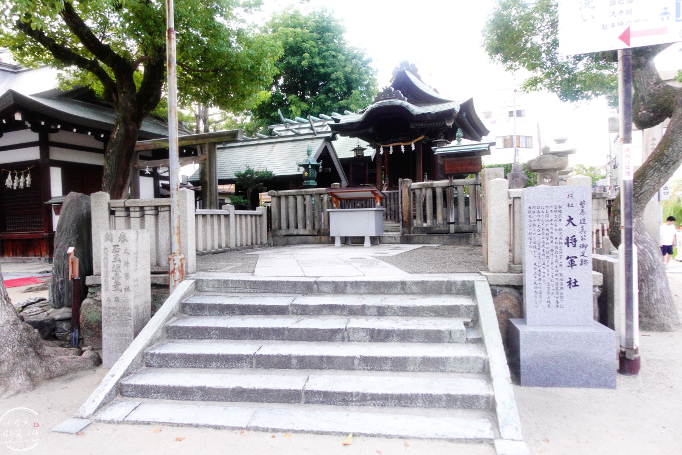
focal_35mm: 24
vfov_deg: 53.1
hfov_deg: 73.7
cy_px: 228
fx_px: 455
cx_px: 341
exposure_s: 1/125
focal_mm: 9.4
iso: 640
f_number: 2.2
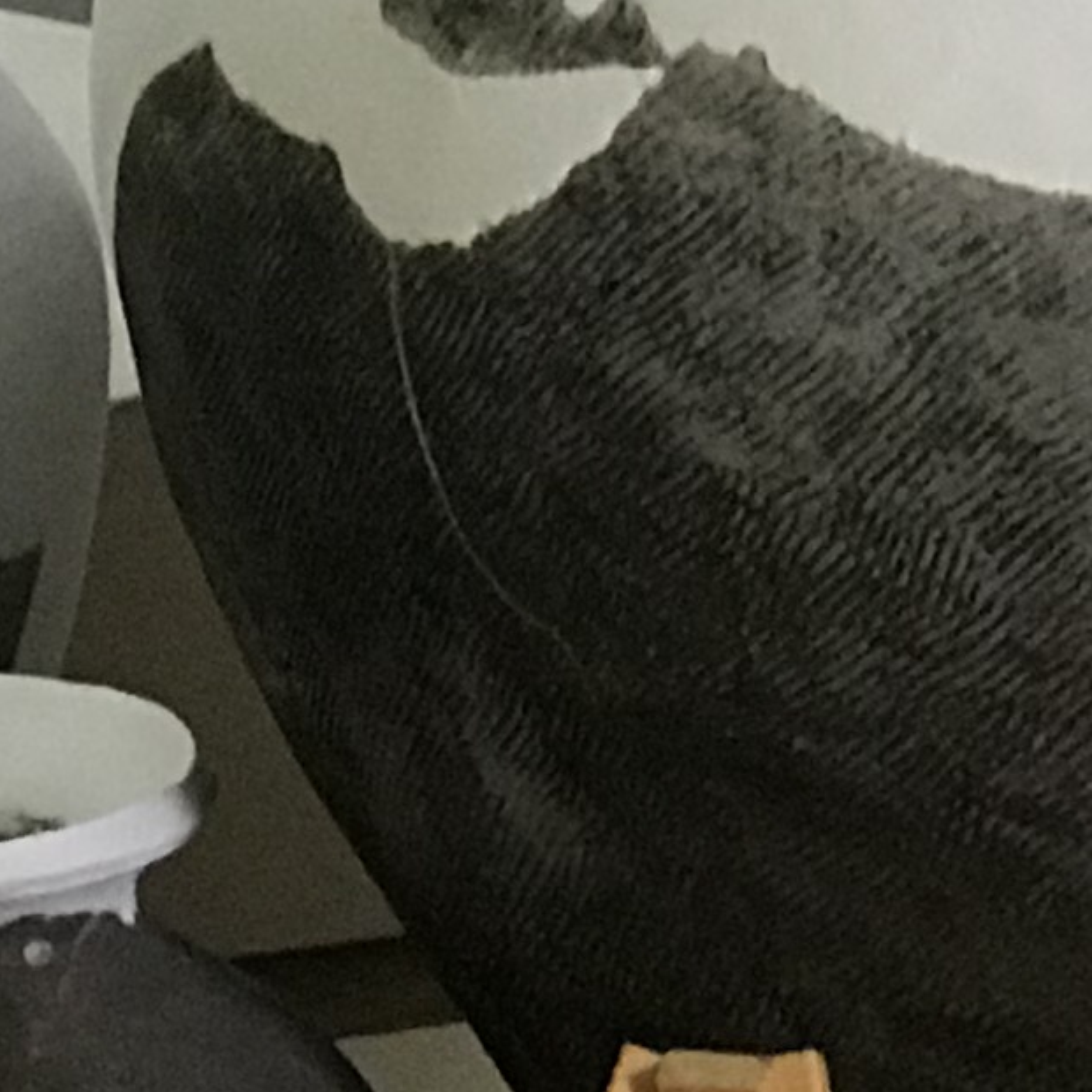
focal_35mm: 327
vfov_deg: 5.4
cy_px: 619
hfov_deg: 5.4
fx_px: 11671
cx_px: 473
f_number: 2.8
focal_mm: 6.6
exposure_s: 1/60
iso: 320
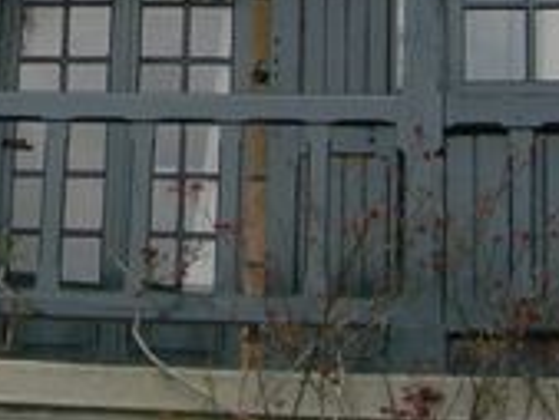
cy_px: -364
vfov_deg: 9.7
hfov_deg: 13.2
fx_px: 2343
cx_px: -142
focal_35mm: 145
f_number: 3.8
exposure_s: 1/95.8
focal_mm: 7.5
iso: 64
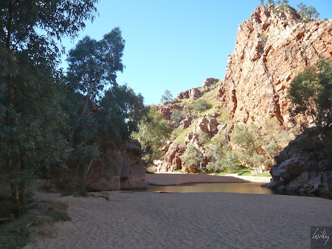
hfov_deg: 63.4
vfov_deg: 49.7
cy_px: 124
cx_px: 166
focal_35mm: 28
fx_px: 269
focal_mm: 4.6
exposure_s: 1/400
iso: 100
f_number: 2.8
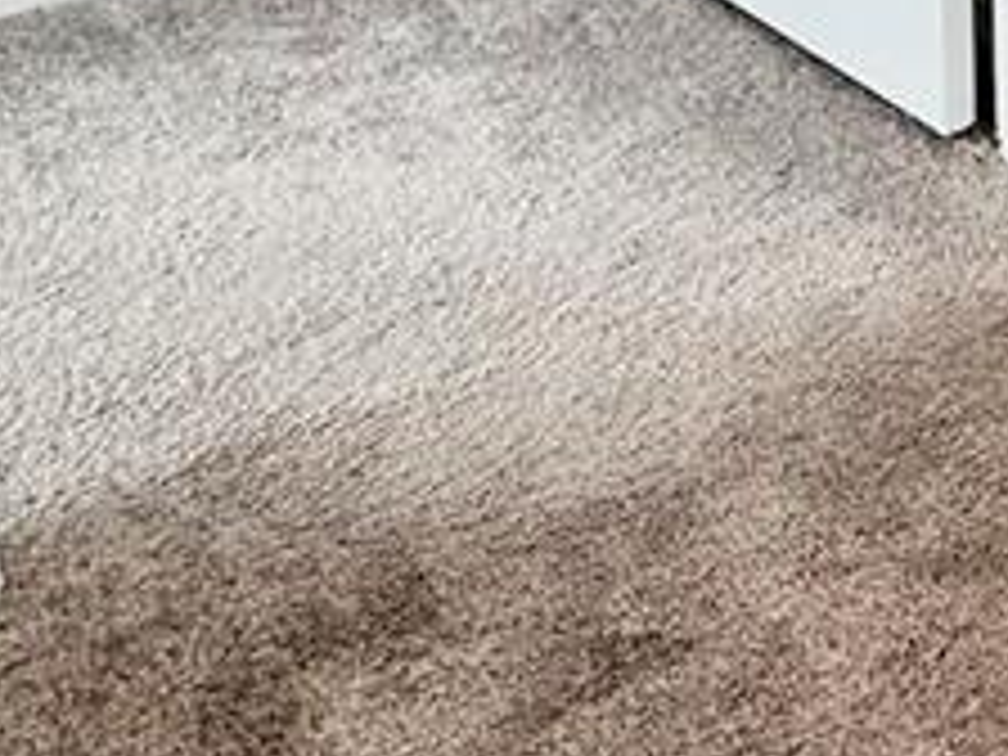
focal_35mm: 64
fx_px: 1864
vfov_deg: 17.9
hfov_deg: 19.9
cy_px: -634
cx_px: 1908
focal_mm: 2.22
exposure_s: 1/120
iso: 100
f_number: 2.2
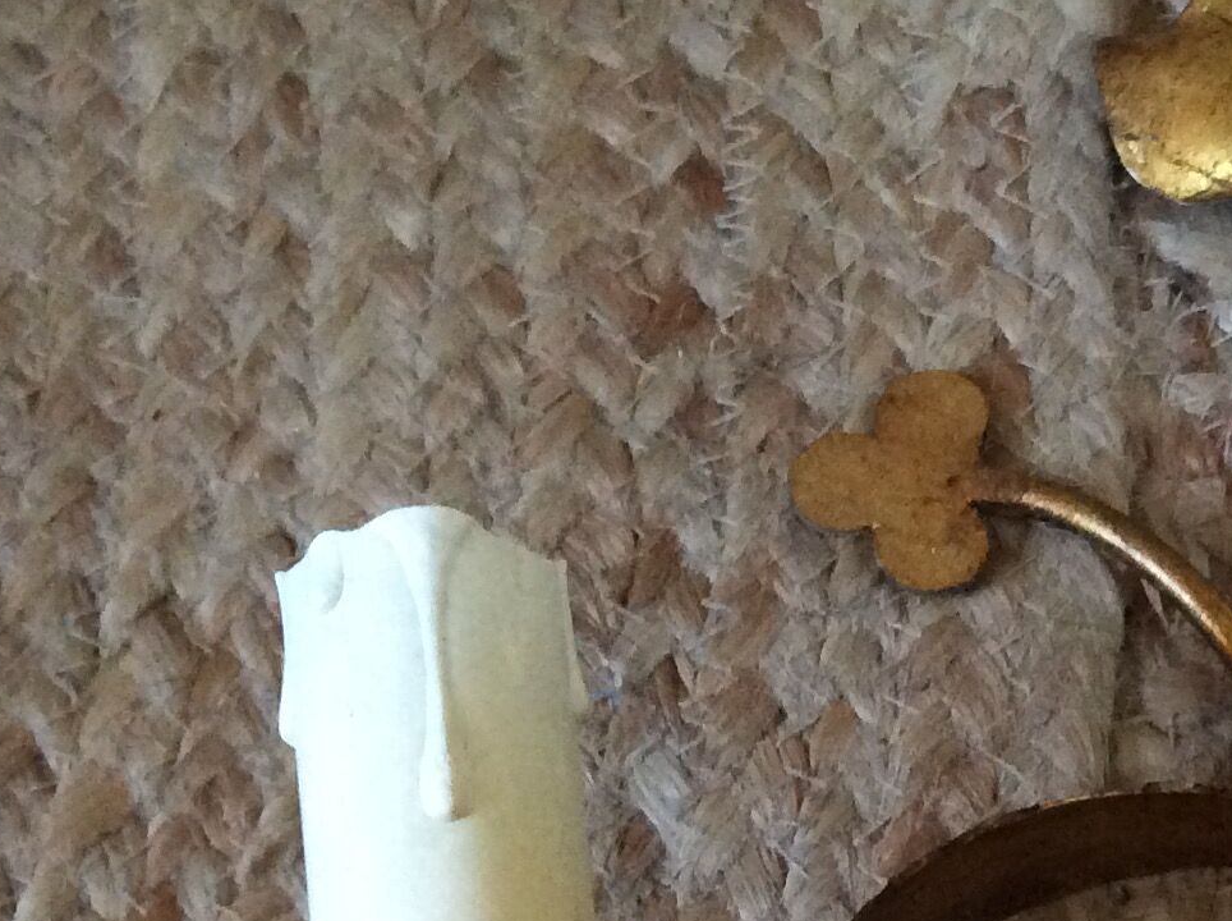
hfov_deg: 21.7
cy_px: 990
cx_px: 1330
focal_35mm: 86
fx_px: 3056
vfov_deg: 16.6
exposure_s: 1/17
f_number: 2.4
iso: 320
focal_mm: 3.3
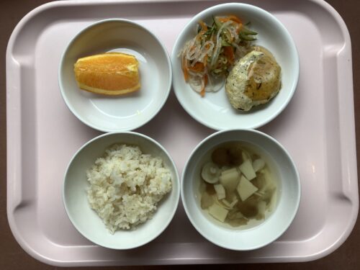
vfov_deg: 45.4
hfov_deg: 58.4
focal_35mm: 31
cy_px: 135
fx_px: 322
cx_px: 180
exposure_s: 1/164
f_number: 2.4
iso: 25
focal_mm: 3.3
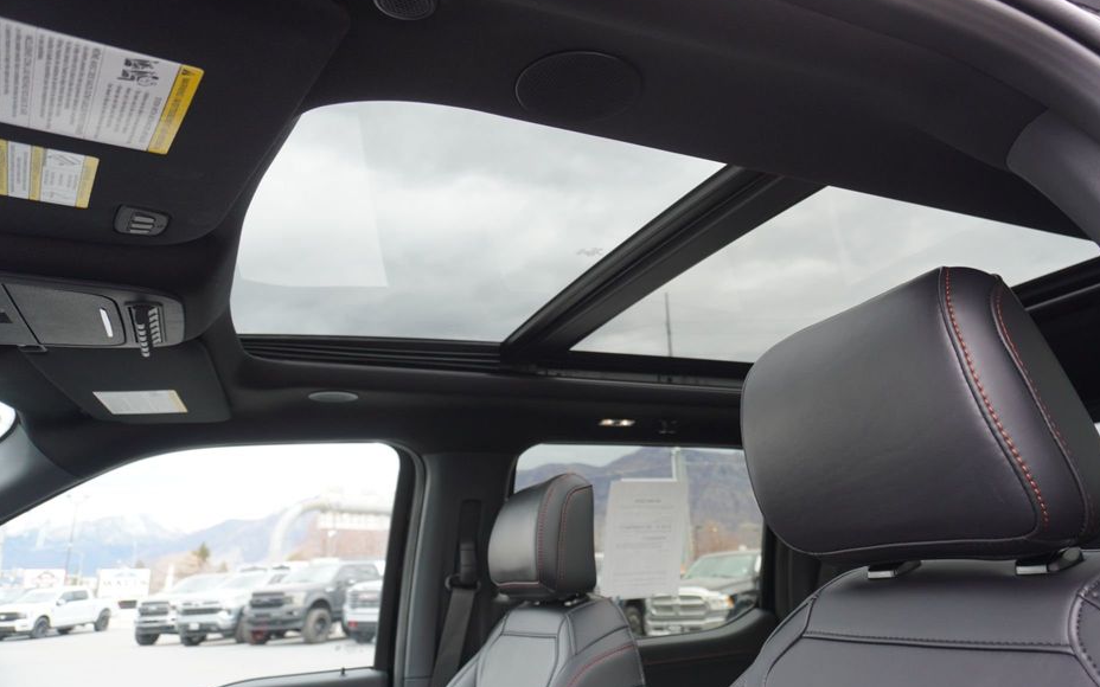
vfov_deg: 46.0
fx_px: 809
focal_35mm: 27
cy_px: 330
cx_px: 605
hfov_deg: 68.2
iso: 320
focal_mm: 16
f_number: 4
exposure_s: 1/60
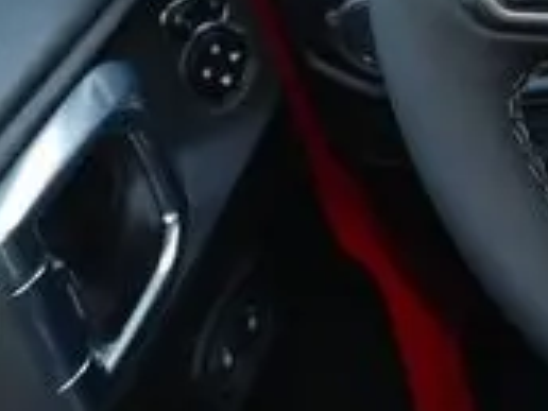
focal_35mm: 119
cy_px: -84
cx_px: 1013
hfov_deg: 14.4
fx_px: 1884
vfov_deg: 12.2
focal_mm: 16
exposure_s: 1/60
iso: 800
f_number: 5
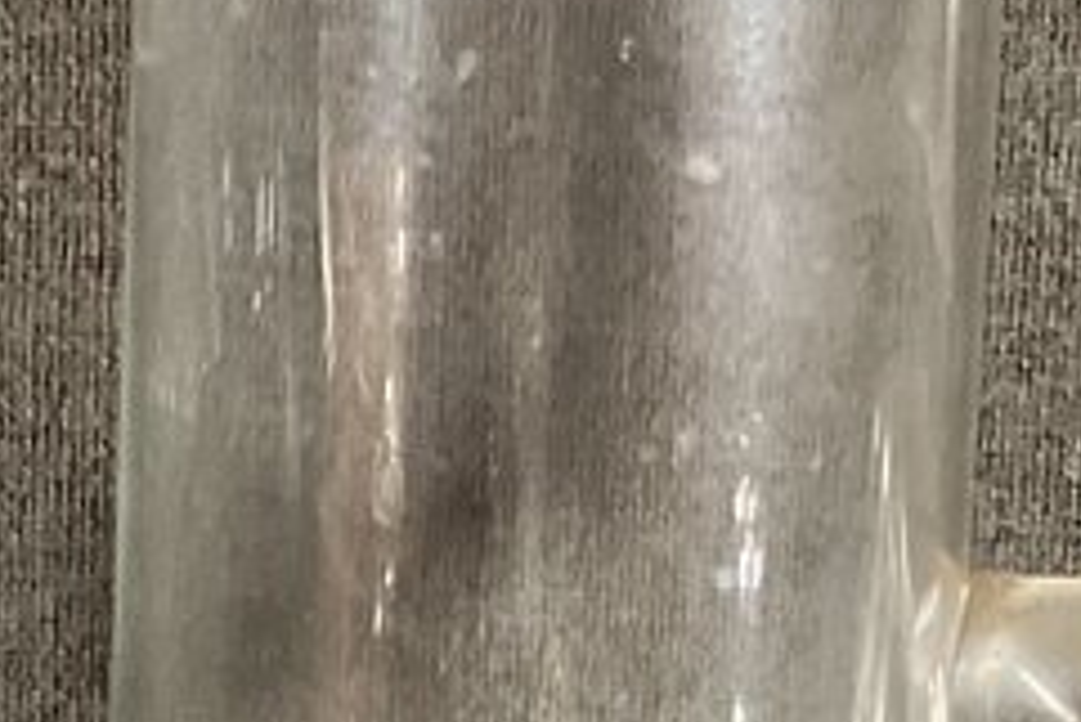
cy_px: 505
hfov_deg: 10.9
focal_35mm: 189
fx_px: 5678
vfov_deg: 7.3
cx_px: 446
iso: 250
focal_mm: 3
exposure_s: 1/60
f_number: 1.8
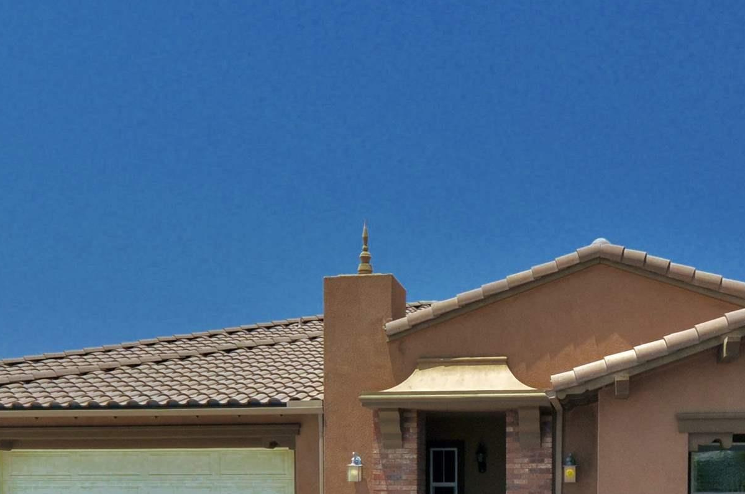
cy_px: 529
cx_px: 480
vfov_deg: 28.9
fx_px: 874
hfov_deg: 45.6
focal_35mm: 42
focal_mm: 11
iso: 200
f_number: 10
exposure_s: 1/200
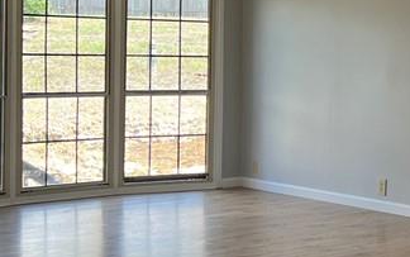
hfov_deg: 22.2
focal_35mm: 87
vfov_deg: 15.0
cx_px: 476
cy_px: 72
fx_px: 973
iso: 64
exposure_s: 1/121
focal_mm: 5.7
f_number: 1.5
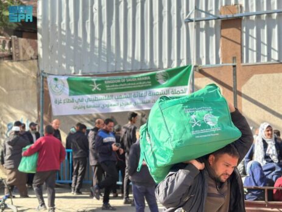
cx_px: 141
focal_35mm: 48
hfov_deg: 39.6
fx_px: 391
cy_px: 106
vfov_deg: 30.3
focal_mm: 6.86
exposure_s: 1/3058
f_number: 1.78
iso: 100
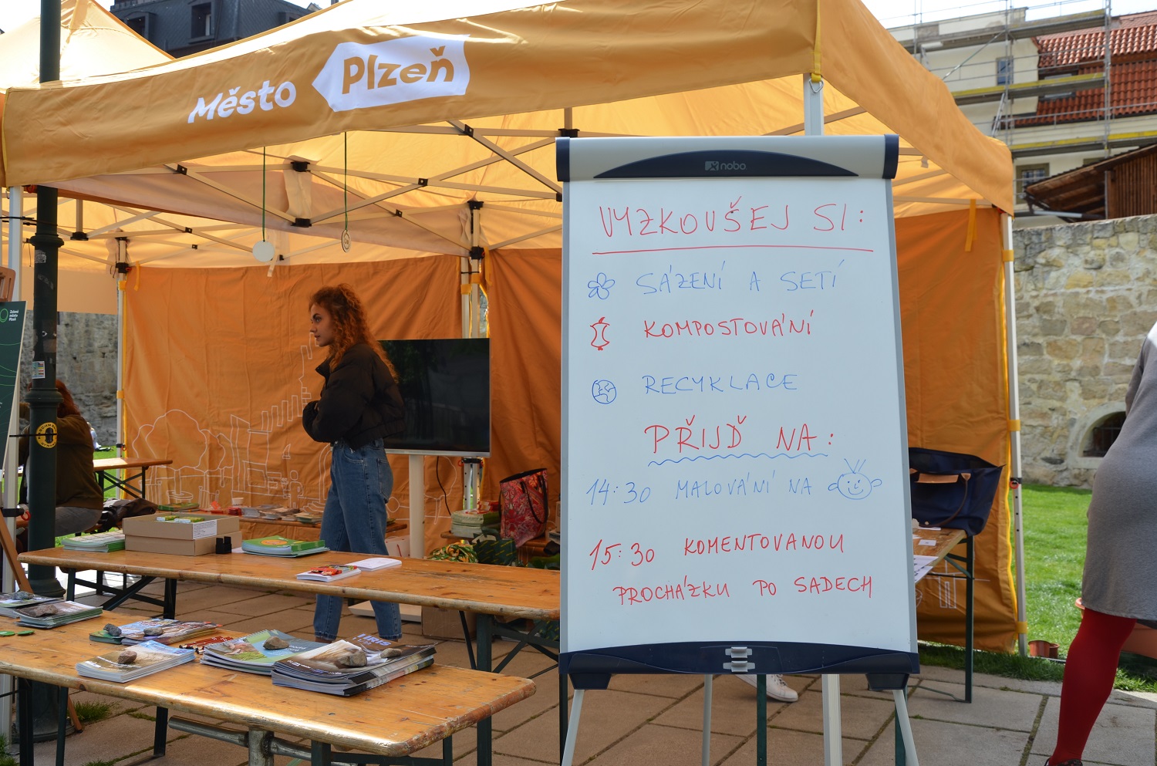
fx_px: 1154
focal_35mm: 36
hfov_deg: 53.2
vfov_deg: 36.7
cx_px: 578
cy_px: 383
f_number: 8
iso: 140
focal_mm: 24
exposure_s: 1/250
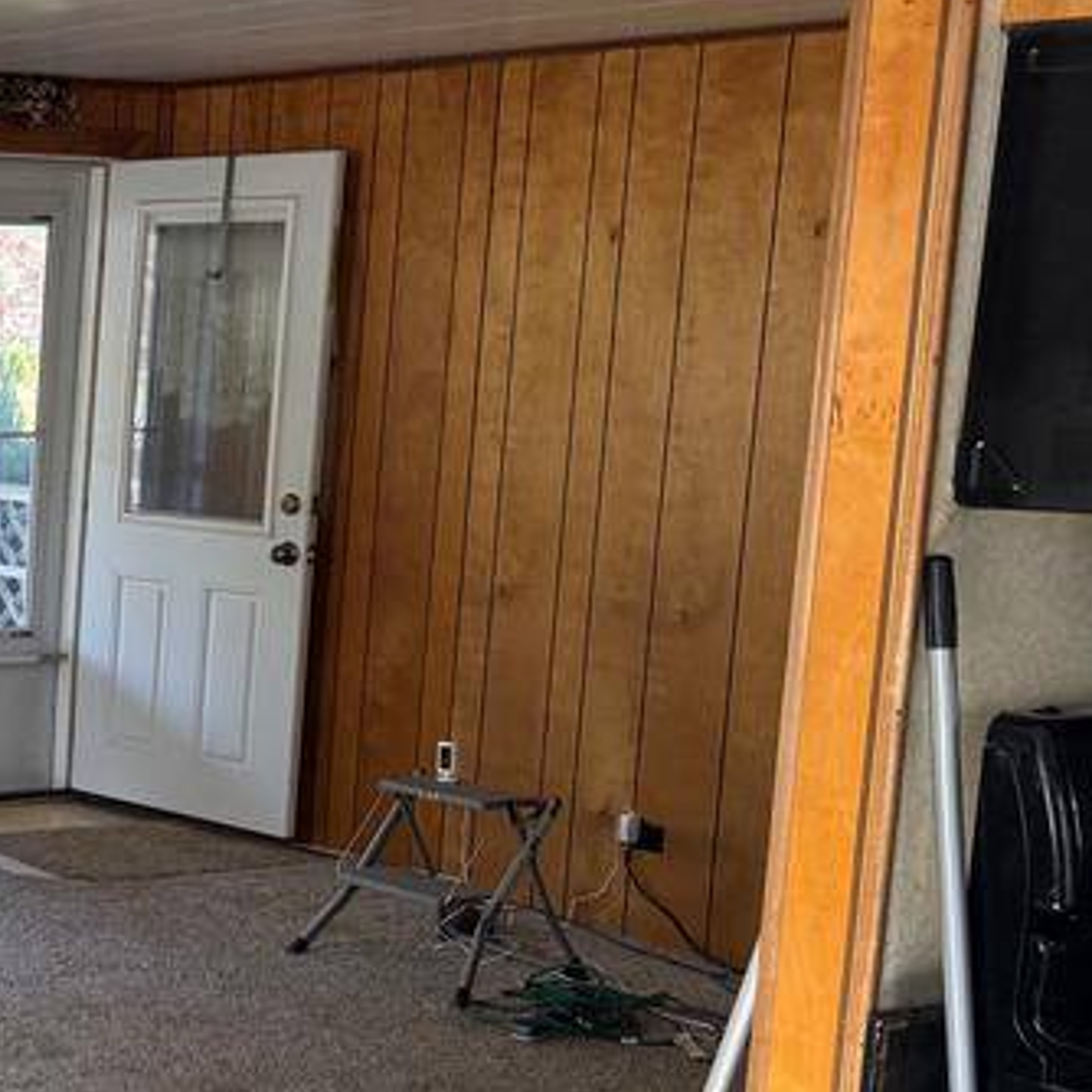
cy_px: 628
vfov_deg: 26.5
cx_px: -530
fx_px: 2320
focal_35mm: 65
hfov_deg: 22.1
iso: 160
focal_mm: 6.76
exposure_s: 1/121
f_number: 1.78
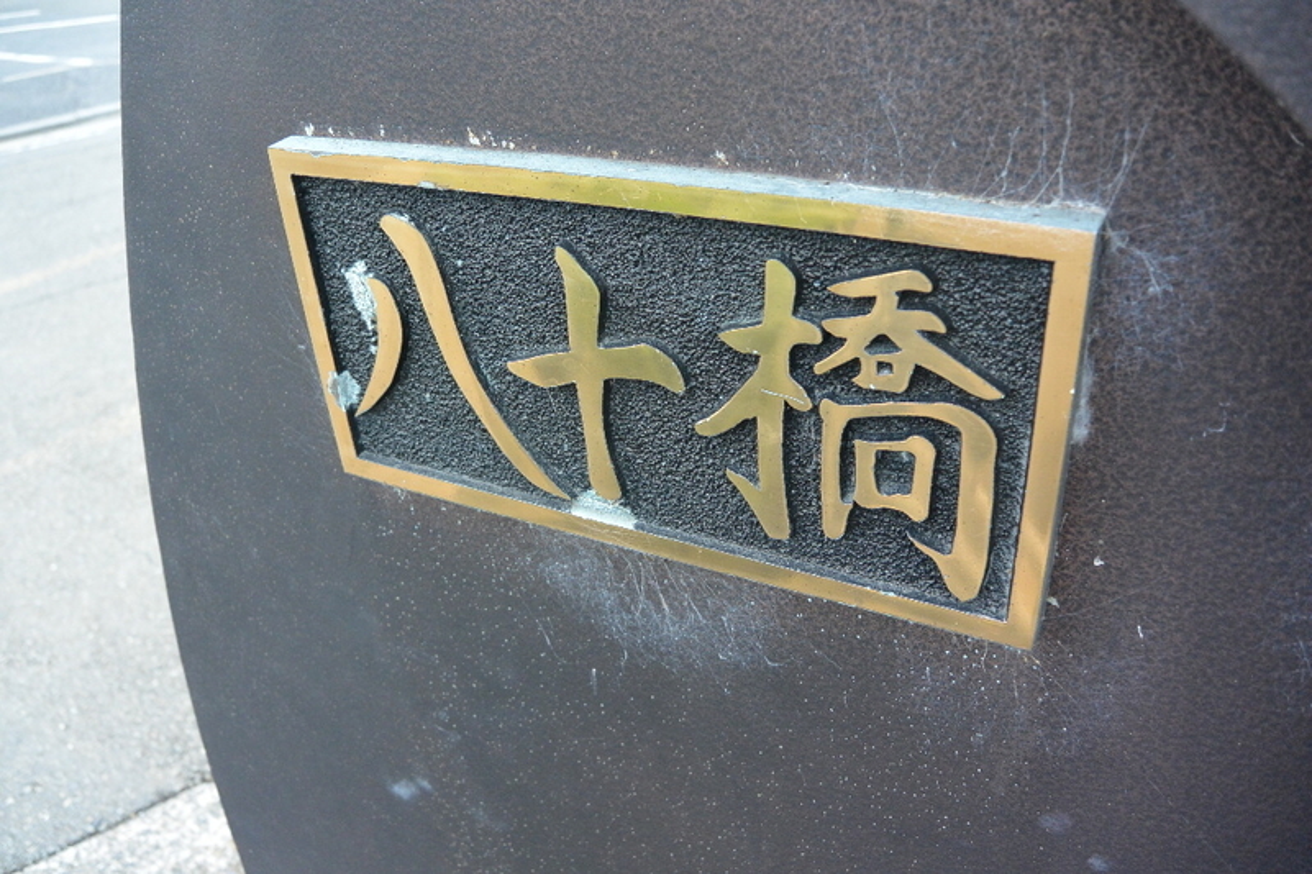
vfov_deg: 44.9
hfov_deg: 63.7
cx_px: 656
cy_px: 437
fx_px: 1057
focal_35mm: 29
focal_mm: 11
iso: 400
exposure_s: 1/160
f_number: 3.5
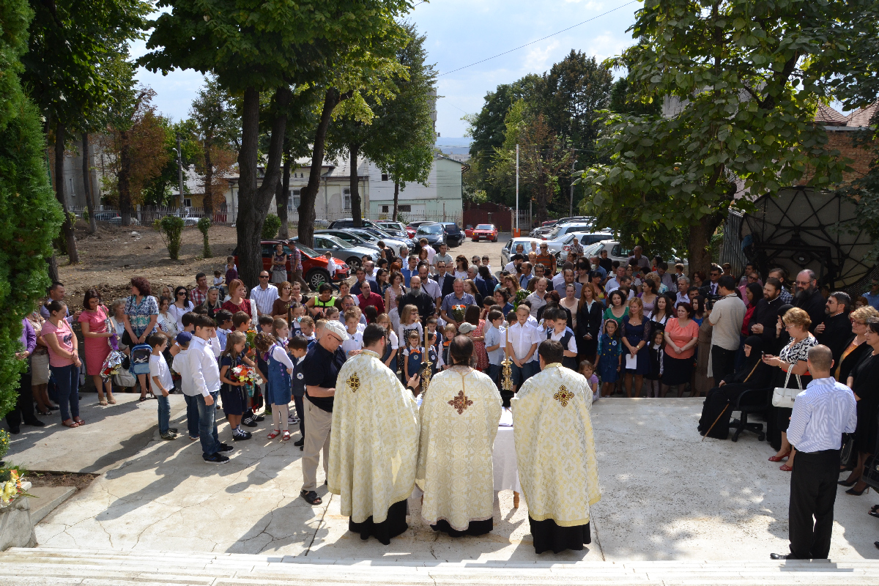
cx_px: 440
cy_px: 293
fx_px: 659
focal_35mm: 27
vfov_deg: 47.9
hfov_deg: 67.4
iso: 400
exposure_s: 1/400
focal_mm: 18
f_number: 11
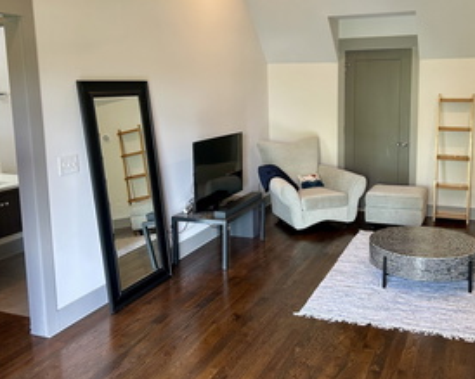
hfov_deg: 48.9
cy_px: 159
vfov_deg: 40.0
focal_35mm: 37
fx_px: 520
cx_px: 276
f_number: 1.5
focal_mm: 5.7
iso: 125
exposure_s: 1/60
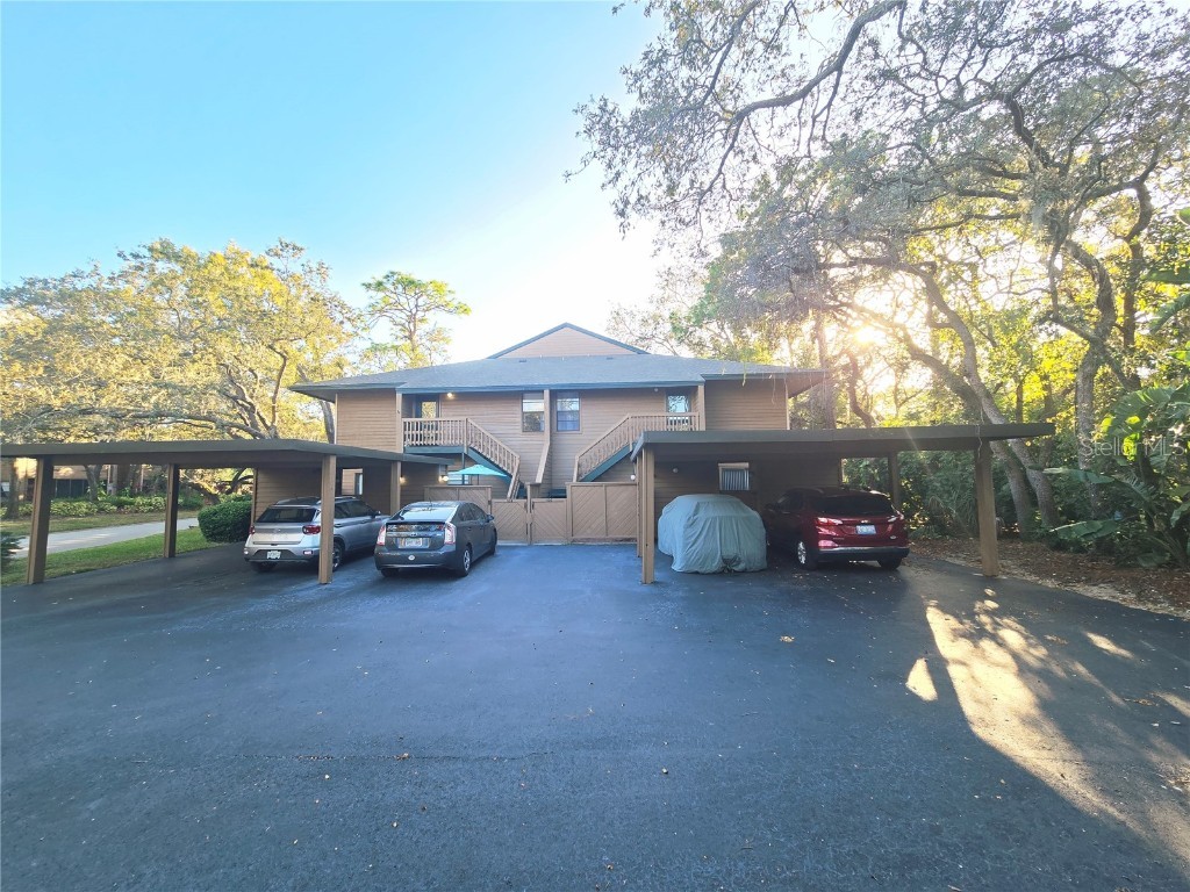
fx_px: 447
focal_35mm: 13
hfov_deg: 106.2
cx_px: 595
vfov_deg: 89.9
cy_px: 446
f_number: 2.2
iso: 64
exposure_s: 1/120
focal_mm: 2.2
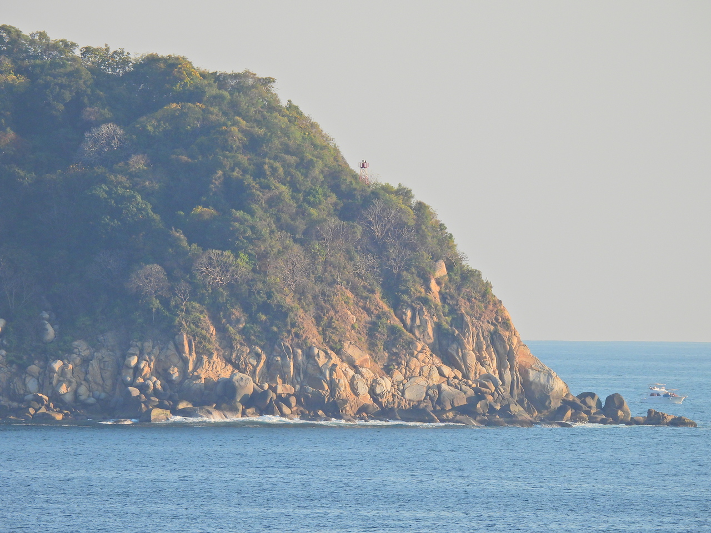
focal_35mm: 650
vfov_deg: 2.3
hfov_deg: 3.1
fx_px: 13351
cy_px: 266
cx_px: 356
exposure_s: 1/500
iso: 160
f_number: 5.6
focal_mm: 116
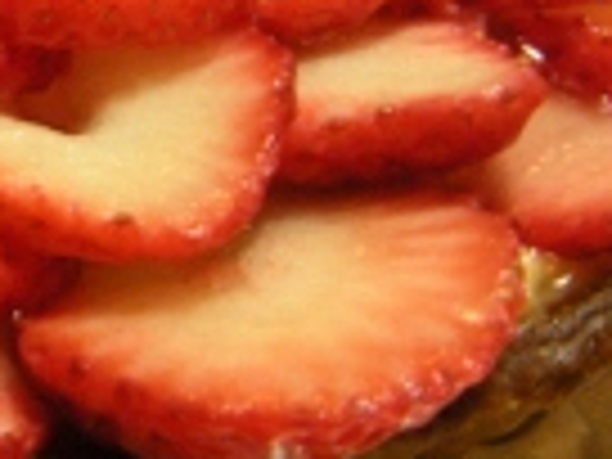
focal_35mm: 103
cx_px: -50
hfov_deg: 18.4
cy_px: -58
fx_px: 1821
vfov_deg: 14.0
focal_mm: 5.9
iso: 334
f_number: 3.8
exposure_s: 1/60
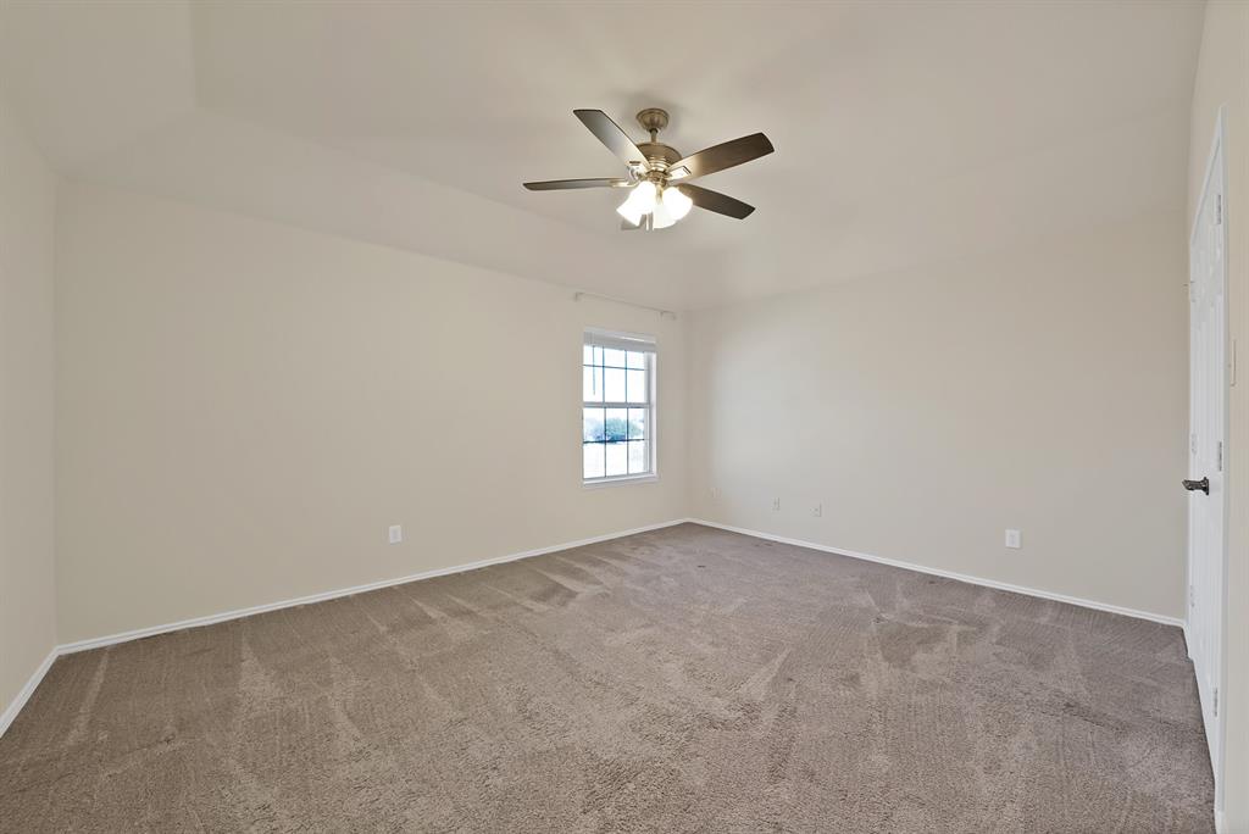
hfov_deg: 112.6
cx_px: 624
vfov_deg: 90.1
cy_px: 417
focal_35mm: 12
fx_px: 417
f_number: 9
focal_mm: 12
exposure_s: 1/1.25
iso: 640
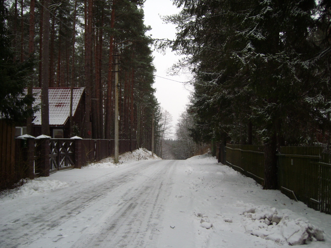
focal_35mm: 35
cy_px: 124
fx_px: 335
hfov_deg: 52.6
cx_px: 166
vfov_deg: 40.7
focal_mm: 5.8
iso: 50
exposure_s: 1/109
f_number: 2.8
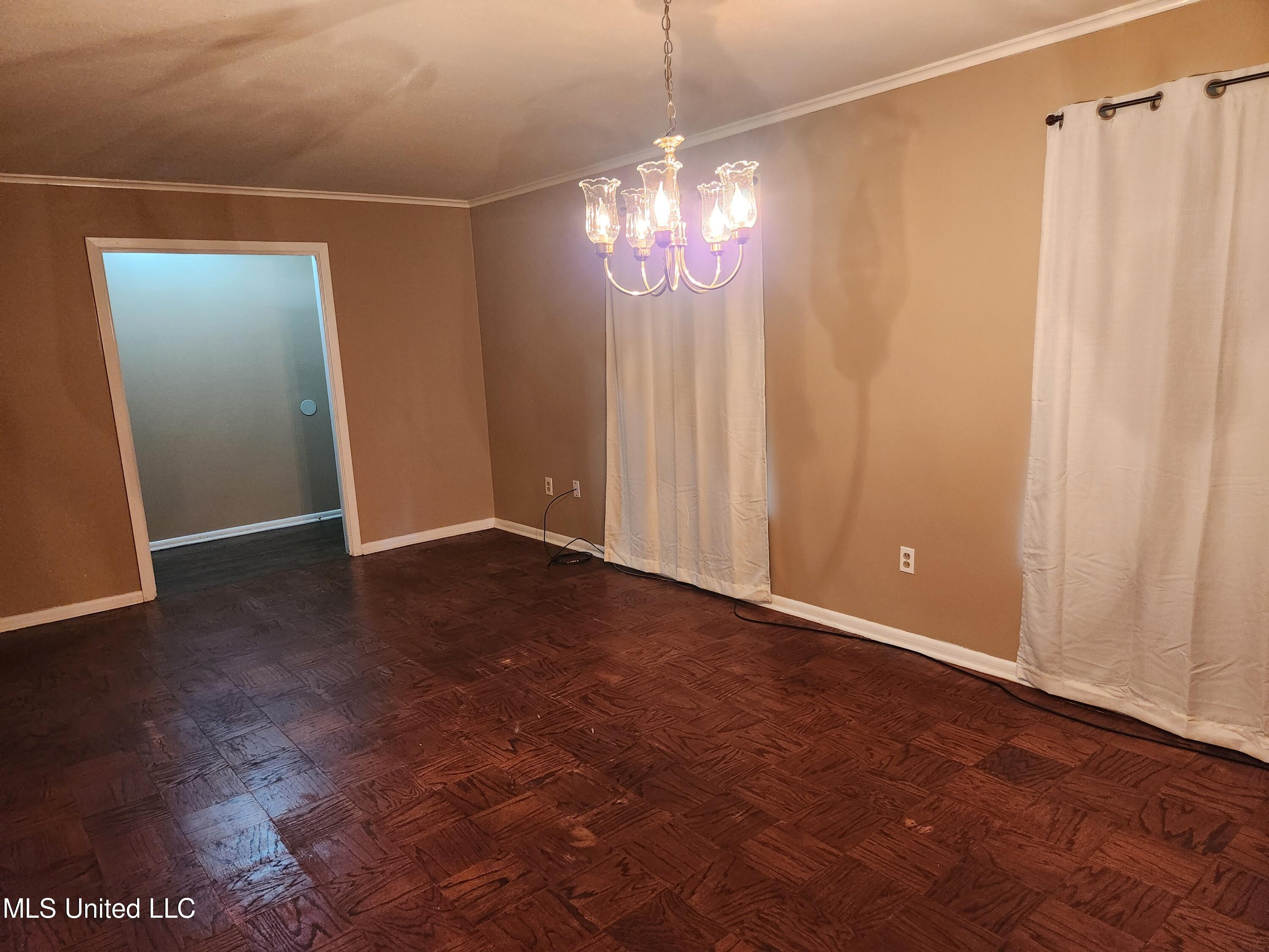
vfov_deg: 58.9
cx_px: 634
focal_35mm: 23
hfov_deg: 73.9
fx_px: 843
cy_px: 476
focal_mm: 5.4
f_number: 1.8
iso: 800
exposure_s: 1/120
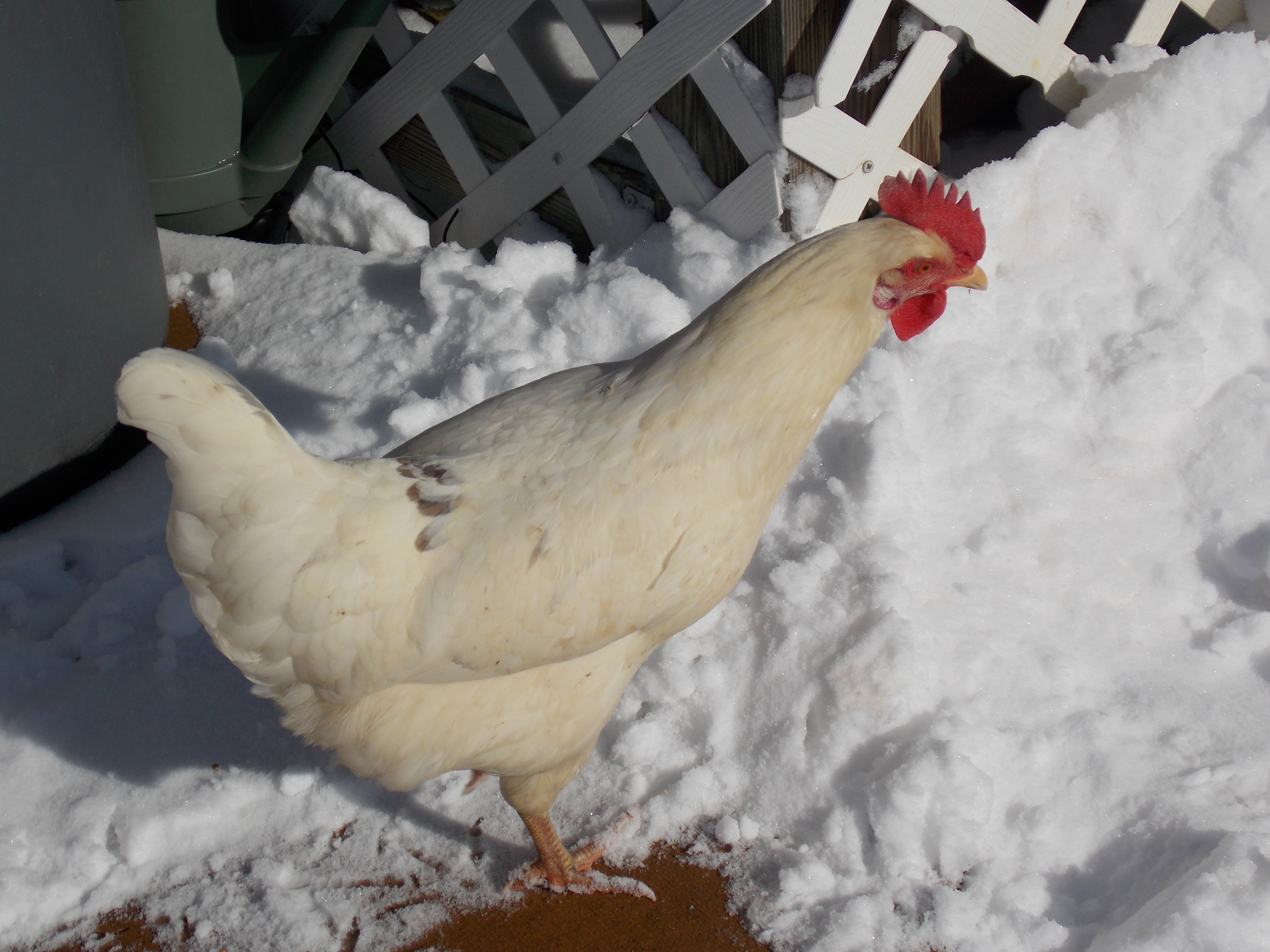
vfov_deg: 21.0
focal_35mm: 70
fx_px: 2568
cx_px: 635
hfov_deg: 27.8
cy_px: 476
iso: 80
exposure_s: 1/250
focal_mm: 12.5
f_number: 13.4
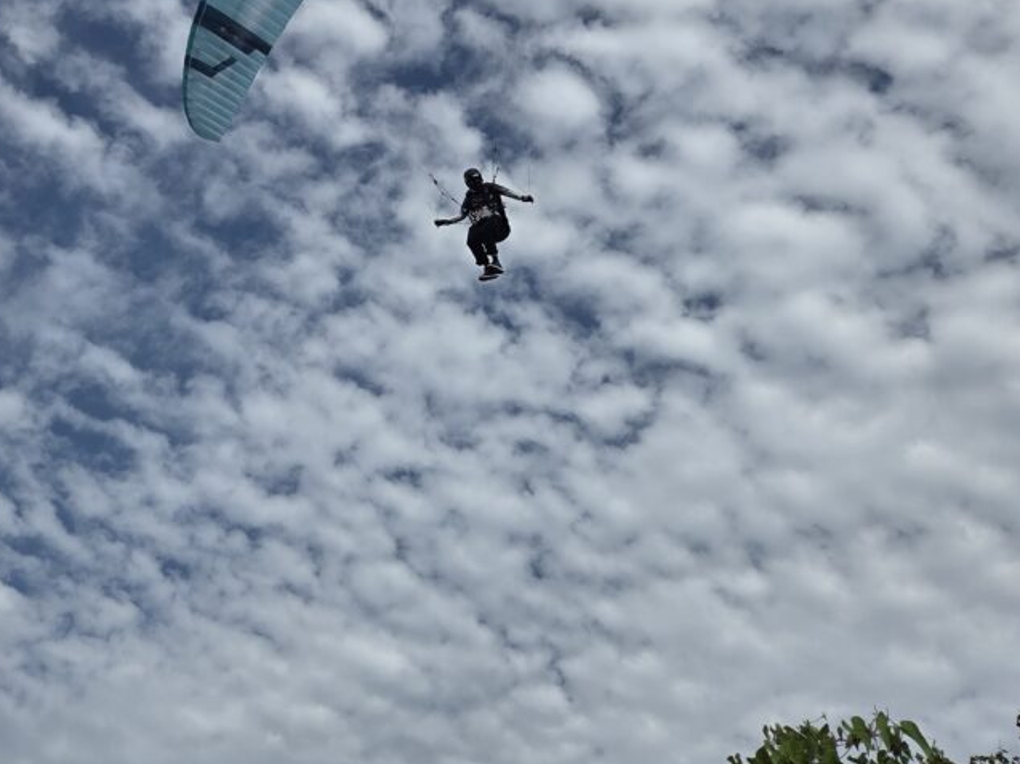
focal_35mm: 37
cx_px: 360
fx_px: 1090
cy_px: 189
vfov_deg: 37.7
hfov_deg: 49.5
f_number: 1.8
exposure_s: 1/7891
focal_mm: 5.4
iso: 50
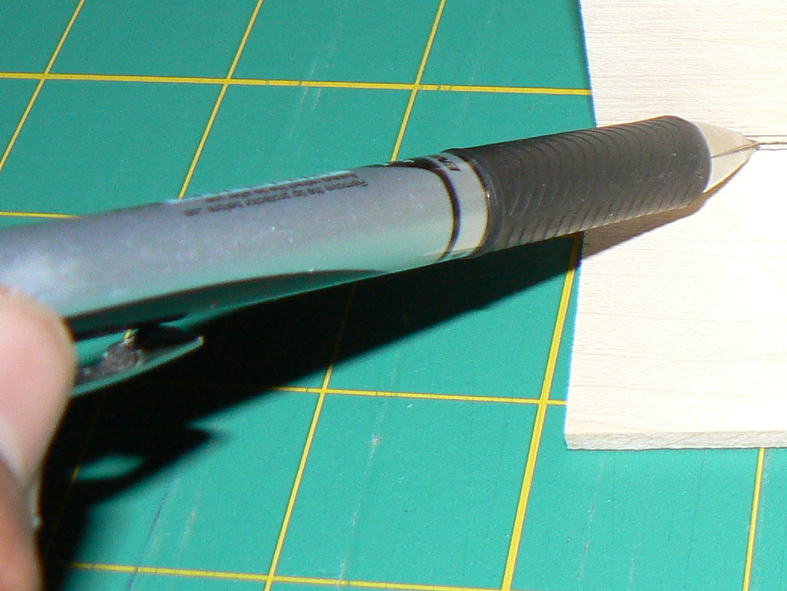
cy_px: 60
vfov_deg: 15.1
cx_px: 988
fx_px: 2206
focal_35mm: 97
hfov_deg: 18.9
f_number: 2.8
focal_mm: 6
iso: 100
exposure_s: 1/30
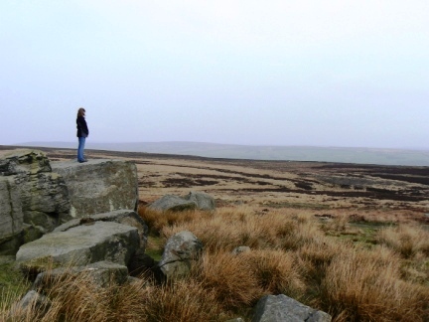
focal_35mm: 36
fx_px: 446
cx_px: 214
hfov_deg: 51.4
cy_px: 161
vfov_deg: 39.7
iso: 80
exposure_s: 1/400
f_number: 5.6
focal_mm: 6
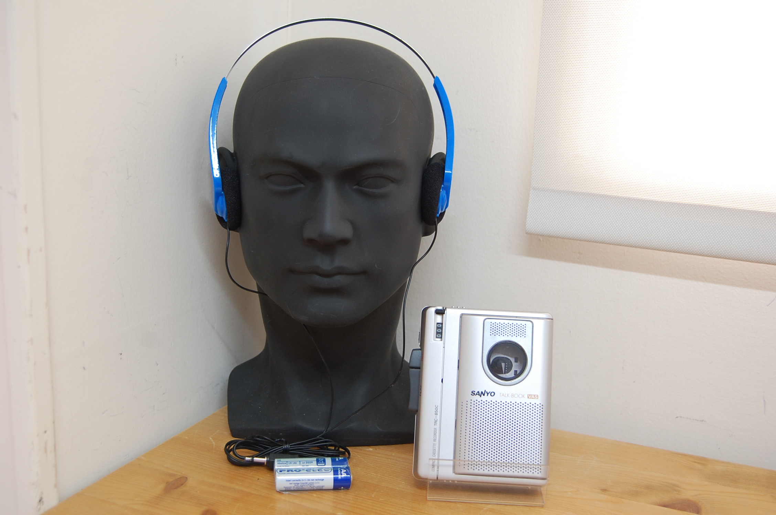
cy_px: 258
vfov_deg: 29.8
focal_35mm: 45
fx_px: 968
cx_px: 388
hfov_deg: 43.7
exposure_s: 1/30
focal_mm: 30
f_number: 4.2
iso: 400
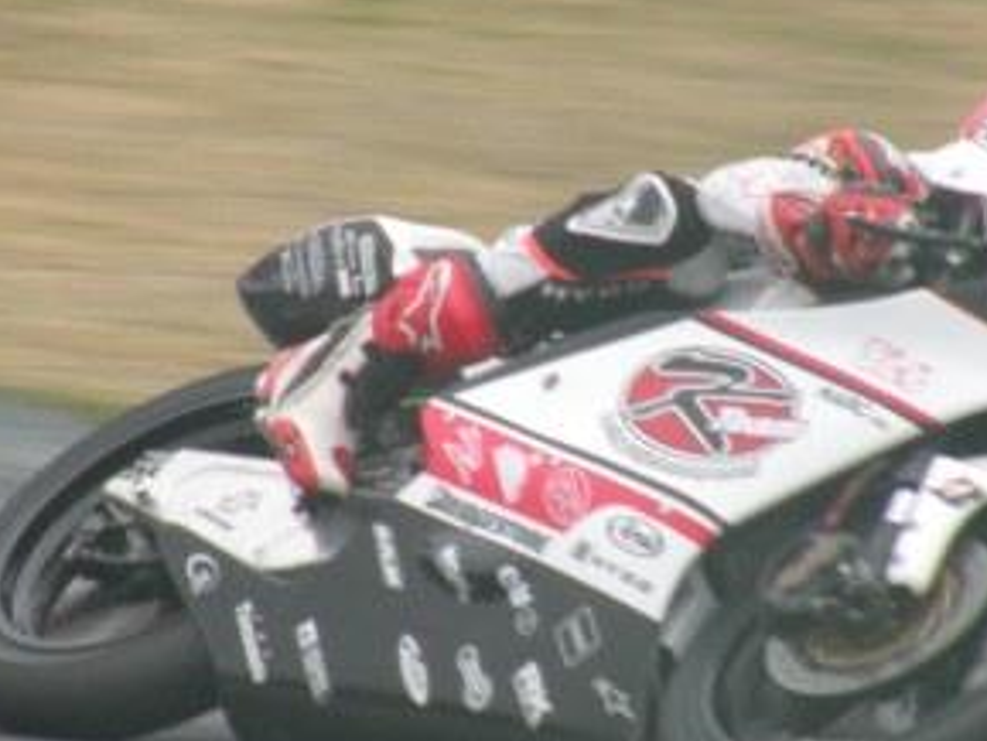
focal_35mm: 684
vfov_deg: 2.2
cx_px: 618
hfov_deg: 2.9
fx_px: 19511
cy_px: 417
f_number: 4.5
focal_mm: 78.1
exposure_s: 1/140
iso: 239
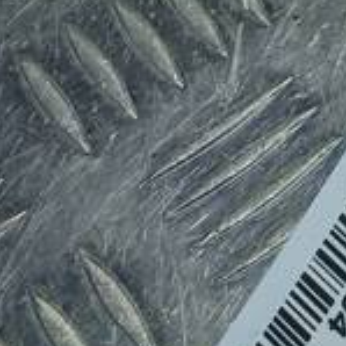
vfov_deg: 11.3
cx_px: 1177
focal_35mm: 152
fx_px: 1719
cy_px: -67
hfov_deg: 8.6
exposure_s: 1/103
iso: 25
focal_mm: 4.6
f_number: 1.8
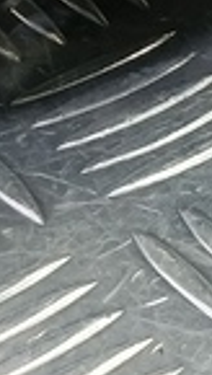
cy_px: -455
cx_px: 683
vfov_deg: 10.7
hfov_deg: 6.2
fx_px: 1762
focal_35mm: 177
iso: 243
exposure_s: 1/50
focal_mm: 4.11
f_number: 1.6
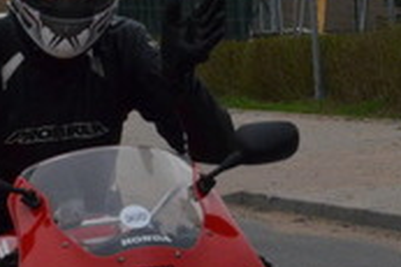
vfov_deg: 3.2
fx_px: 4796
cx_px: 28
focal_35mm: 431
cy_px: 269
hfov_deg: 4.8
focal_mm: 70
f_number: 11
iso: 1600
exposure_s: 1/2000
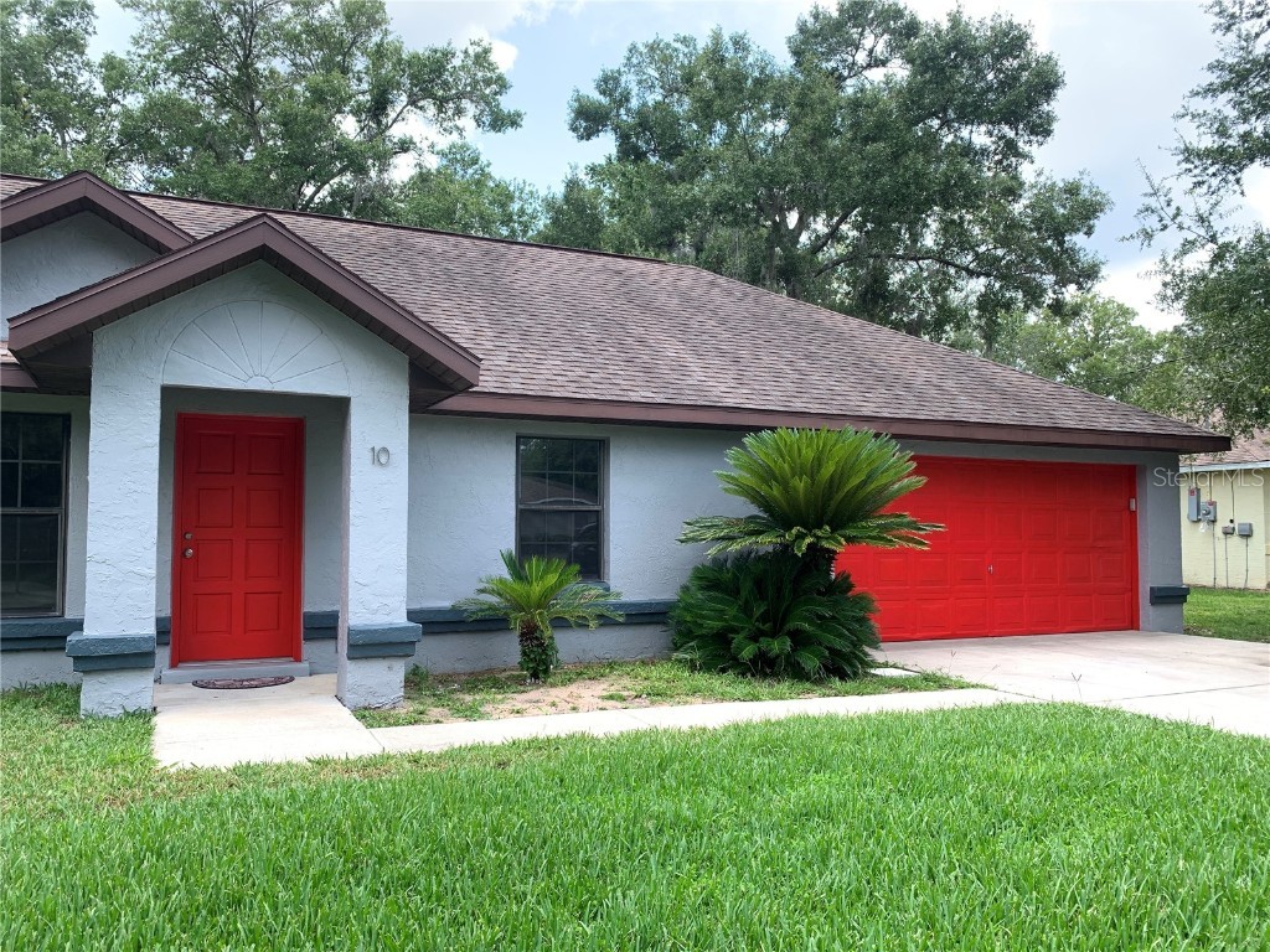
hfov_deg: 67.3
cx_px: 635
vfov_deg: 53.1
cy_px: 476
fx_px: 954
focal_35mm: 26
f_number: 1.8
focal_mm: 4.25
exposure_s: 1/412
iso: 25
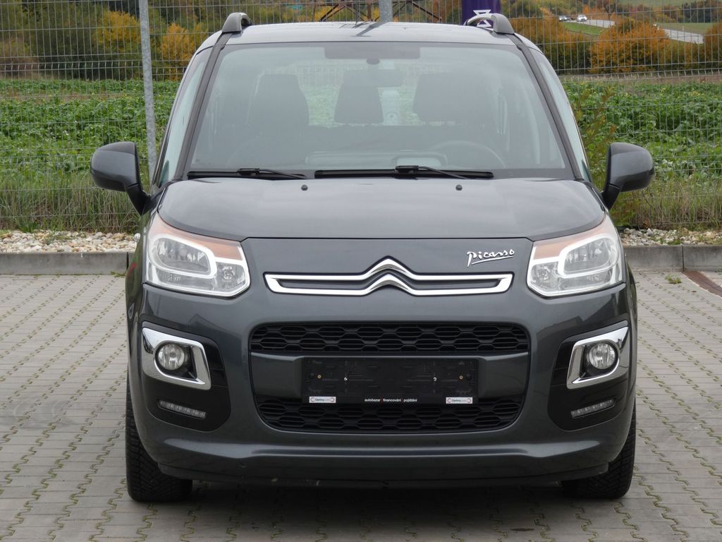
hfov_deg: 18.4
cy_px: 271
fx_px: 2232
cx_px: 361
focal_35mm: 107
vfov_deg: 13.8
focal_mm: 19.2
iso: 80
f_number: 5.6
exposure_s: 1/100
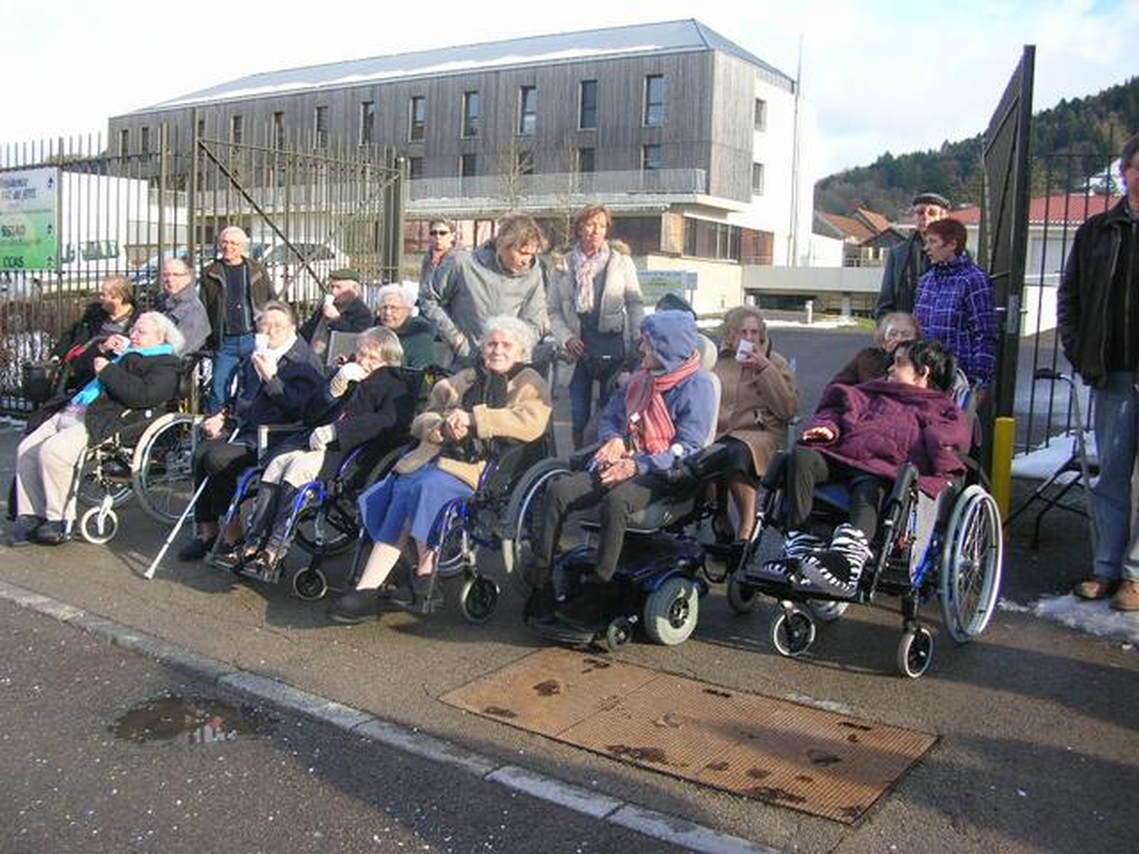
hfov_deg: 52.6
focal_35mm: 35
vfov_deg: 40.7
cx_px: 570
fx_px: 1152
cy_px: 427
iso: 50
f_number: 2.8
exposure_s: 1/352
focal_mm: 5.8
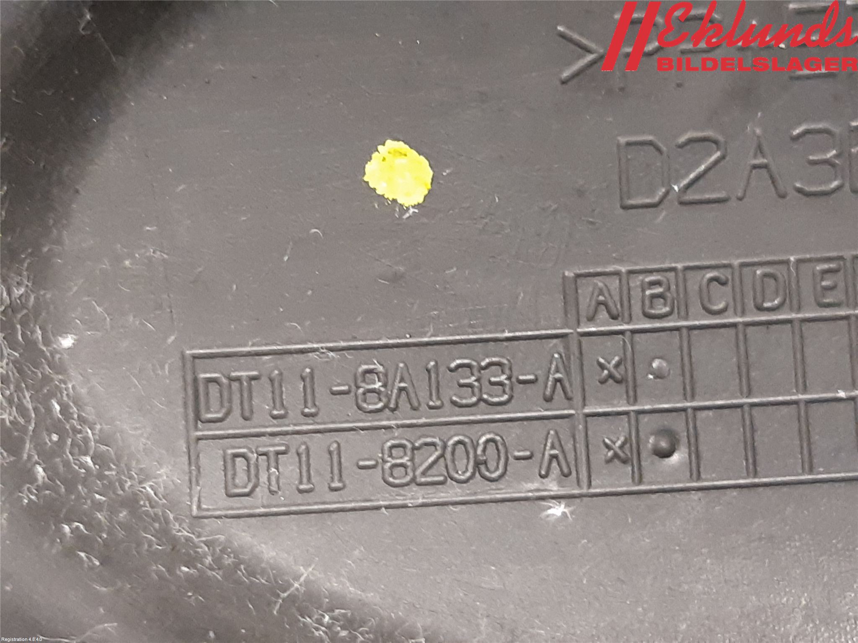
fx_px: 644
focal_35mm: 26
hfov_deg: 67.3
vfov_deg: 53.1
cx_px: 429
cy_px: 322
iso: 250
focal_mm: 3.93
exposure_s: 1/25
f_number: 1.7
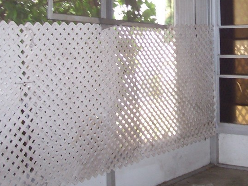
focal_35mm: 70
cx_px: 214
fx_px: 502
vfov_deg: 20.7
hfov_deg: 27.0
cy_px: 33
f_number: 2.8
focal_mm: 5.6
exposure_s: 1/60
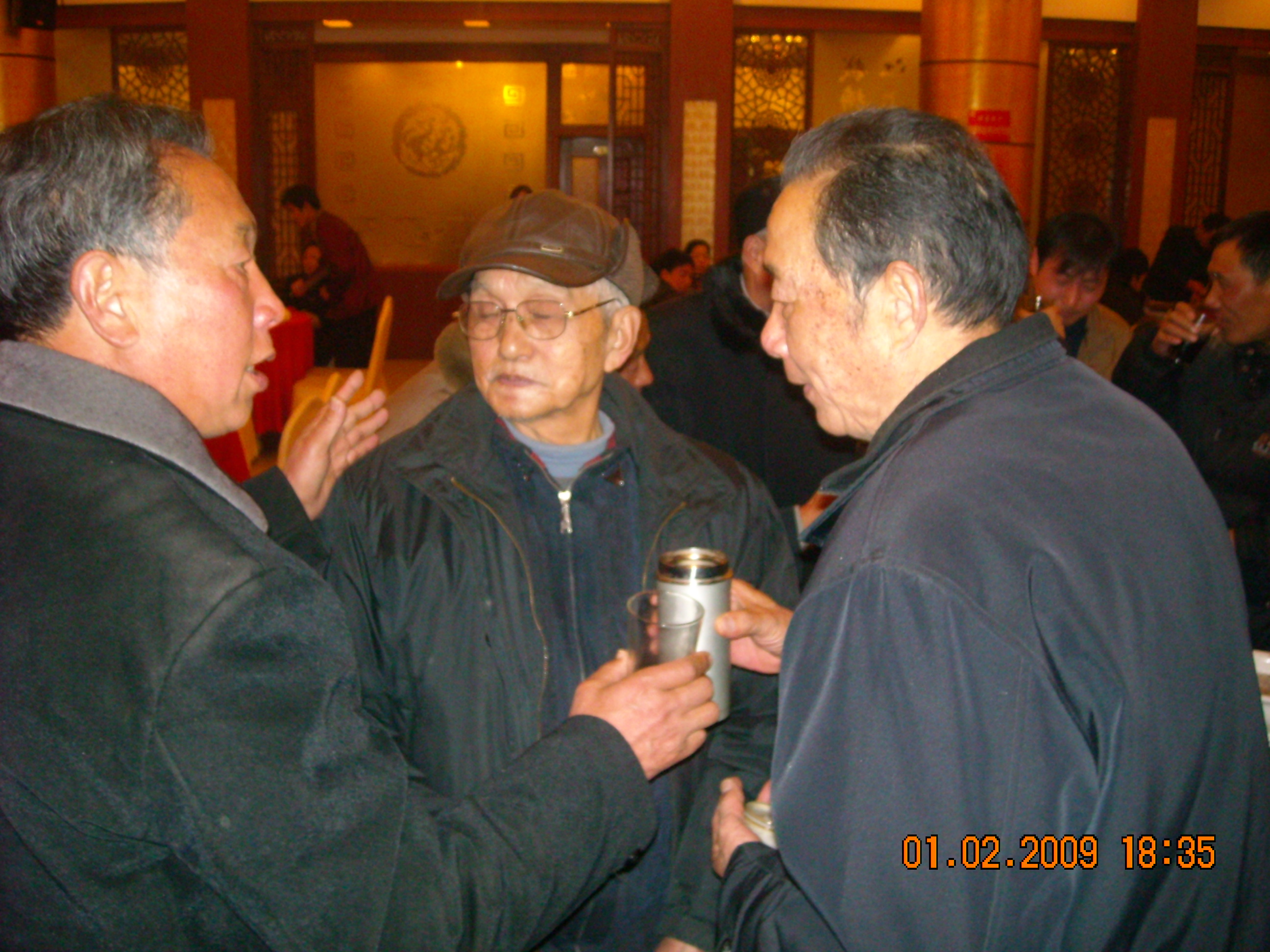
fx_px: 1284
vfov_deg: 40.7
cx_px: 635
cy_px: 476
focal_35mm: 35
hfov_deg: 52.6
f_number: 2.8
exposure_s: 1/60
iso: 400
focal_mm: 5.7
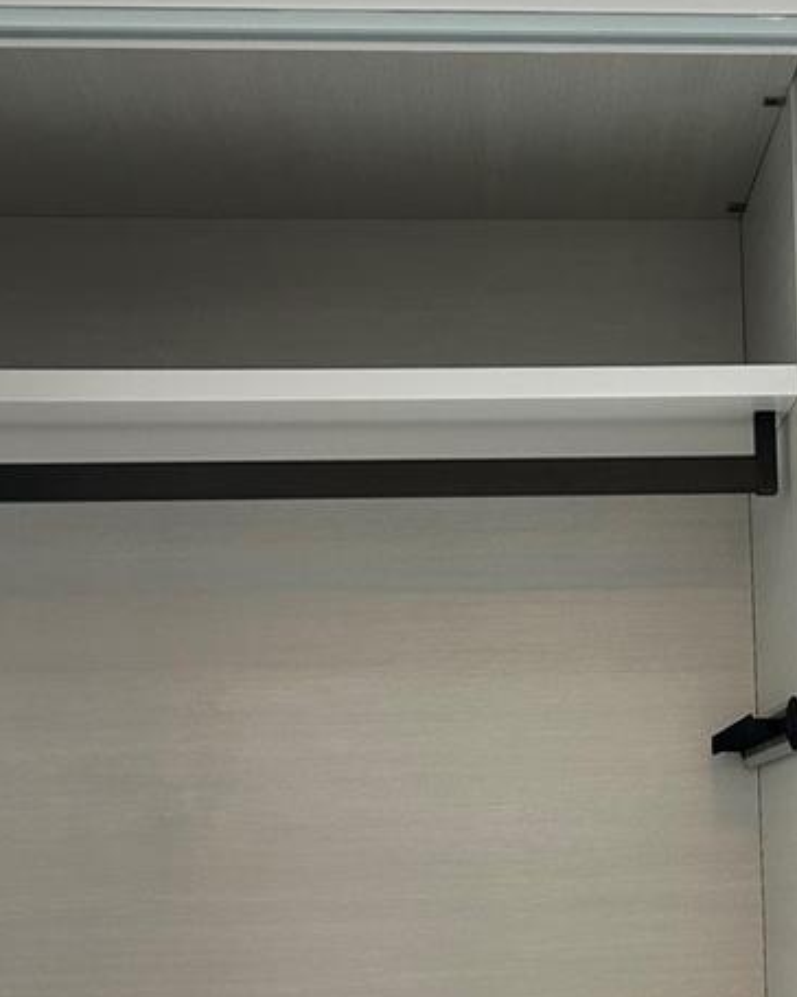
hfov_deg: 22.1
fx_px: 1976
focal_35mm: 67
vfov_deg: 25.8
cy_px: 1146
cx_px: 773
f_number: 1.5
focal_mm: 5.7
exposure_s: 1/120
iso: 125
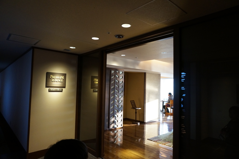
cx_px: 120
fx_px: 159
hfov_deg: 73.8
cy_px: 80
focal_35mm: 24
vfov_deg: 53.0
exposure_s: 1/160
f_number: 4
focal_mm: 16
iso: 1250
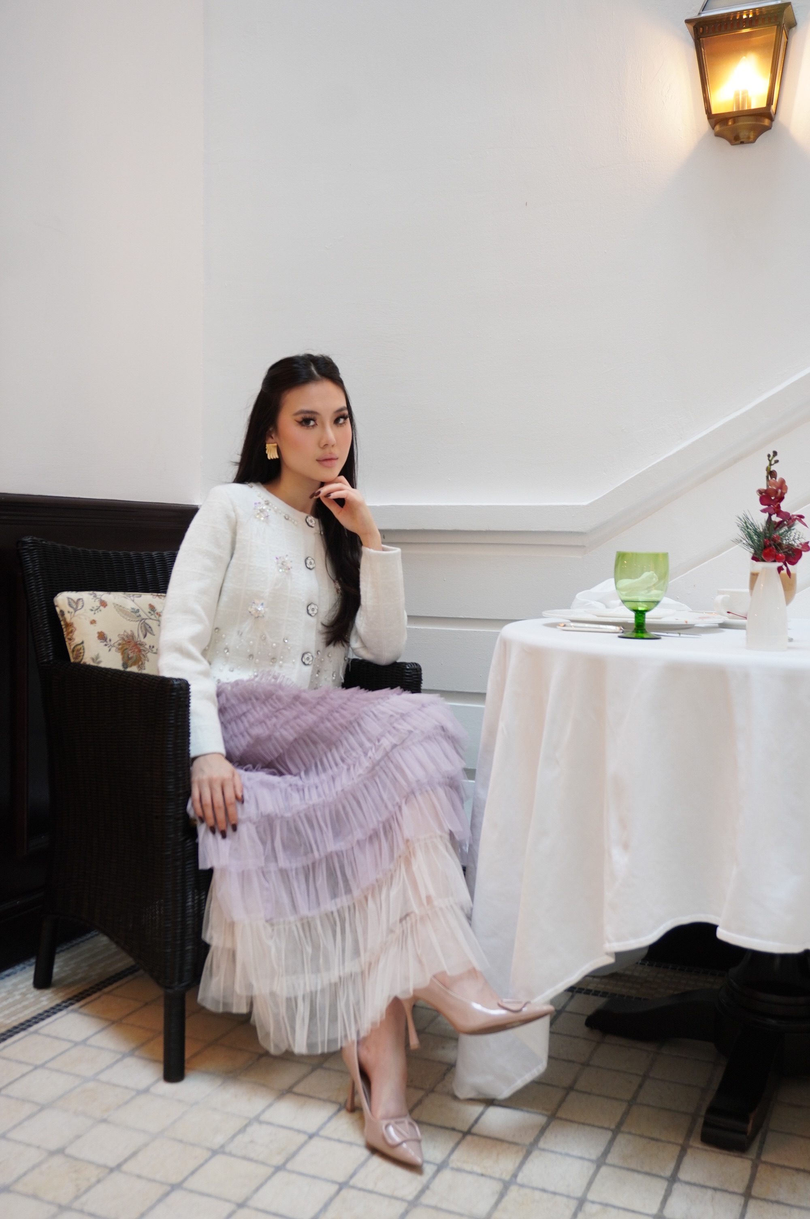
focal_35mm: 34
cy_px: 610
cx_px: 405
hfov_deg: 38.3
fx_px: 1166
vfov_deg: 55.1
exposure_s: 1/20
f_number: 4.5
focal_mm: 23
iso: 320
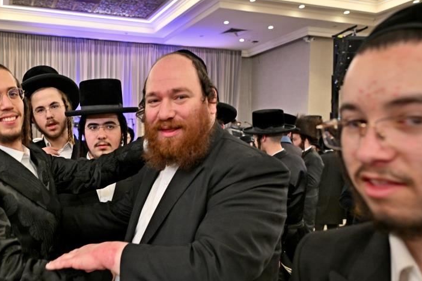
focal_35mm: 35
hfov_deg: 52.6
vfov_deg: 37.7
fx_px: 410
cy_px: 170
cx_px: 118
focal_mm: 24
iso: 640
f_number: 4
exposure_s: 1/200
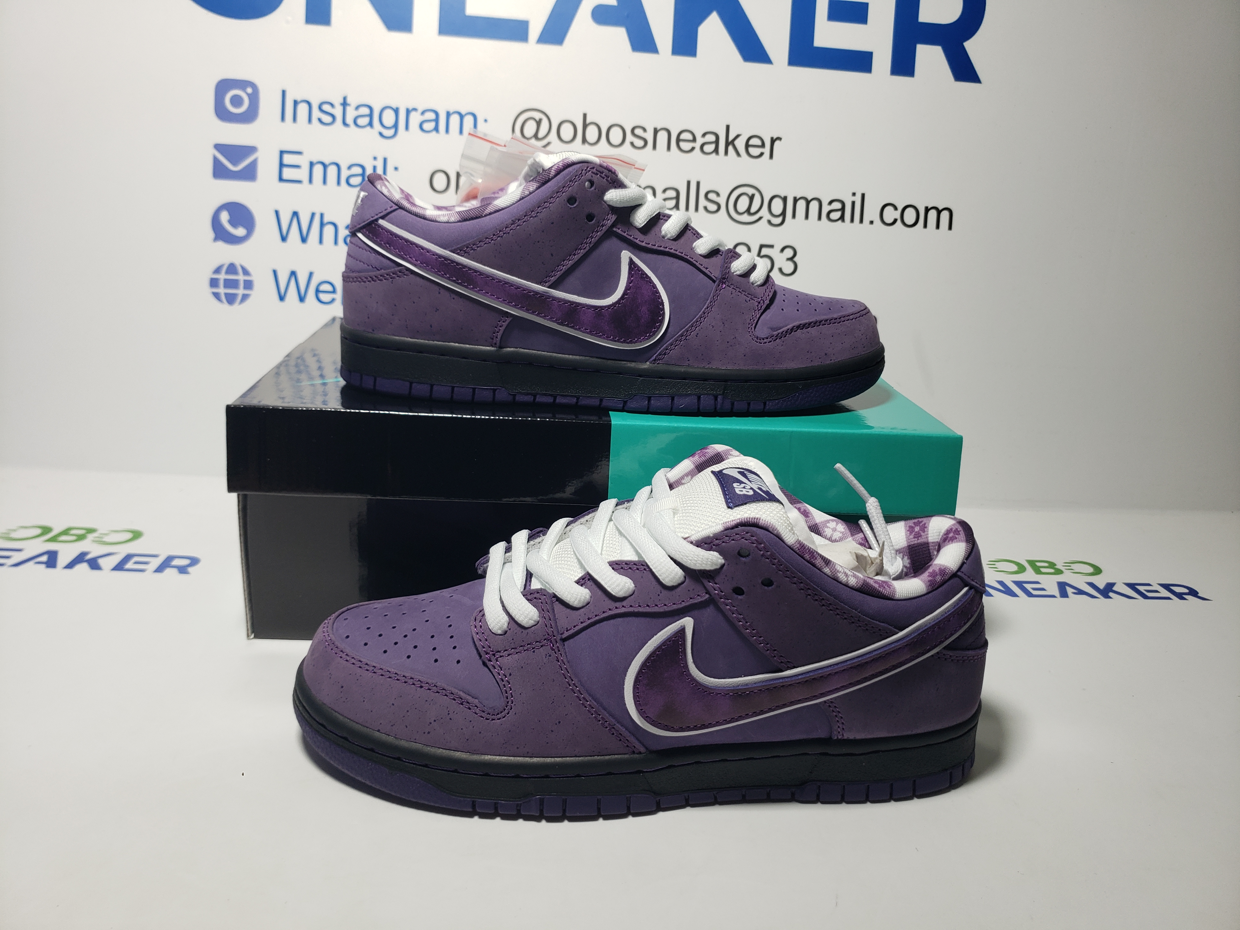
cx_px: 620
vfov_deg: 53.1
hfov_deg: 67.3
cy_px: 465
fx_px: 931
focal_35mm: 26
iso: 50
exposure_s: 1/340
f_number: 1.5
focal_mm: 4.3
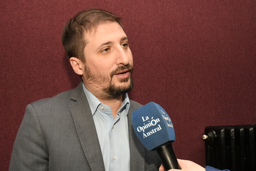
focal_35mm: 50
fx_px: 356
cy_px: 93
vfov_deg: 27.0
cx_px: 123
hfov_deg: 39.6
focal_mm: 30
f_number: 5.6
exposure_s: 1/50
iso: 1000
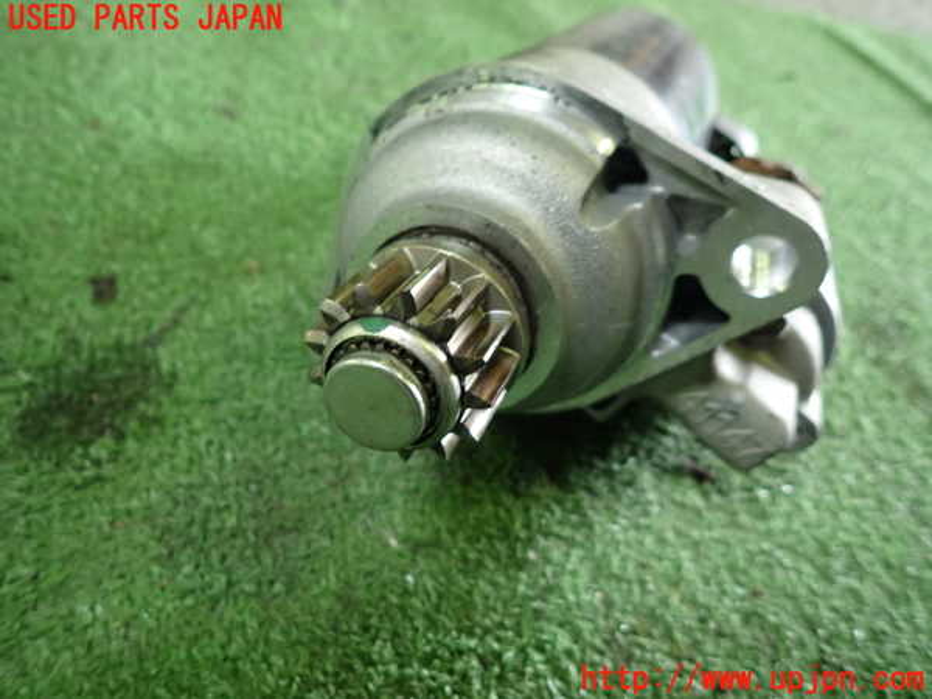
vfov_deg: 54.9
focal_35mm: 25
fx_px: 673
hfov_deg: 69.4
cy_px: 350
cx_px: 466
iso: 320
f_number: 2
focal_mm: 4.5
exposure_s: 1/30
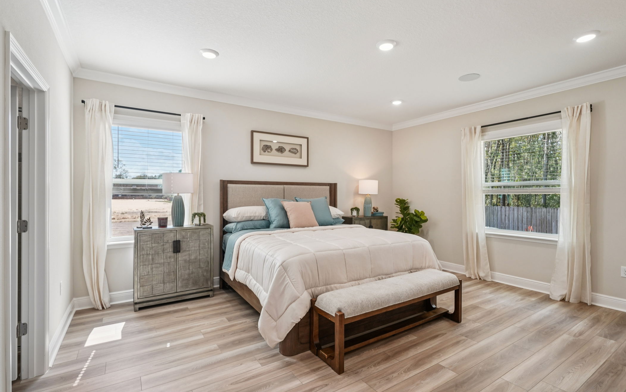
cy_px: 195
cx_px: 322
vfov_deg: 68.0
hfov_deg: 94.3
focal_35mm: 17
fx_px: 290
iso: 400
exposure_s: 1/45
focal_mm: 16
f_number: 8
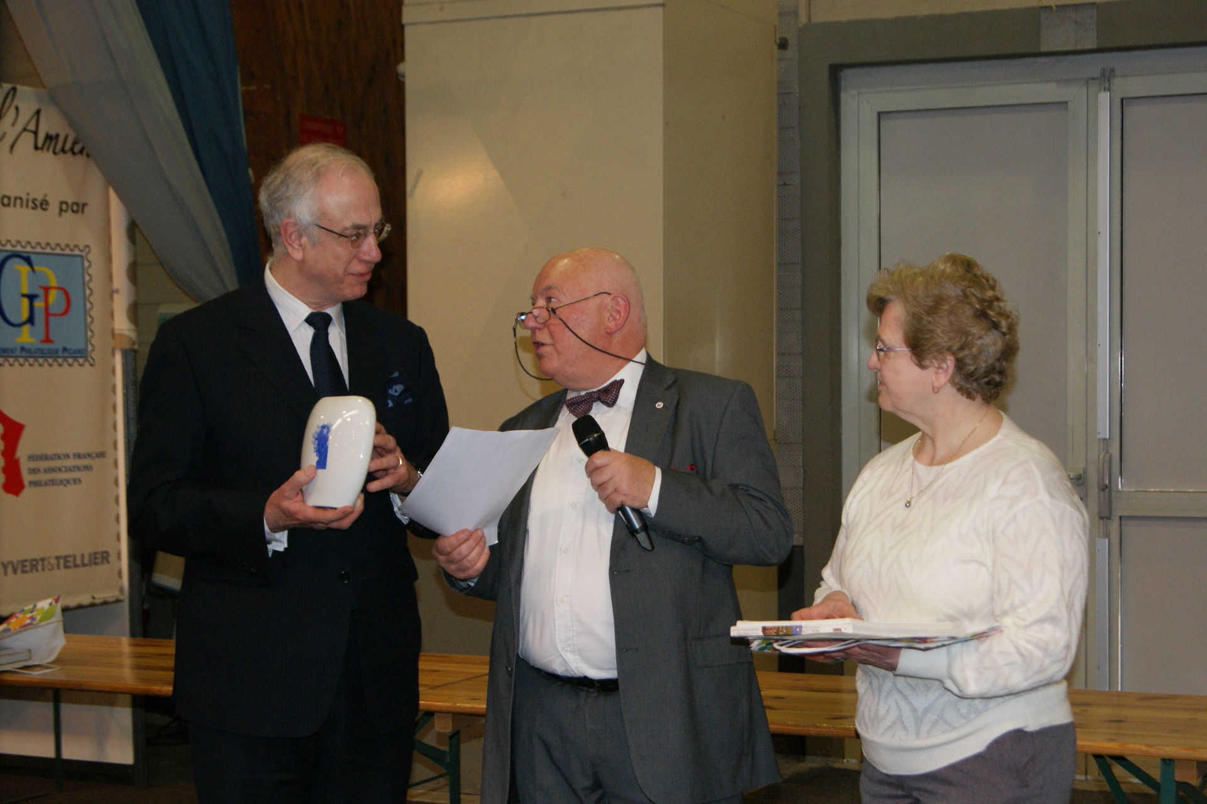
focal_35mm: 68
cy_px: 402
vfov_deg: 20.2
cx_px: 604
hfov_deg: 29.9
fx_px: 2263
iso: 400
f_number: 5.6
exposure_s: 1/60
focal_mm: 45
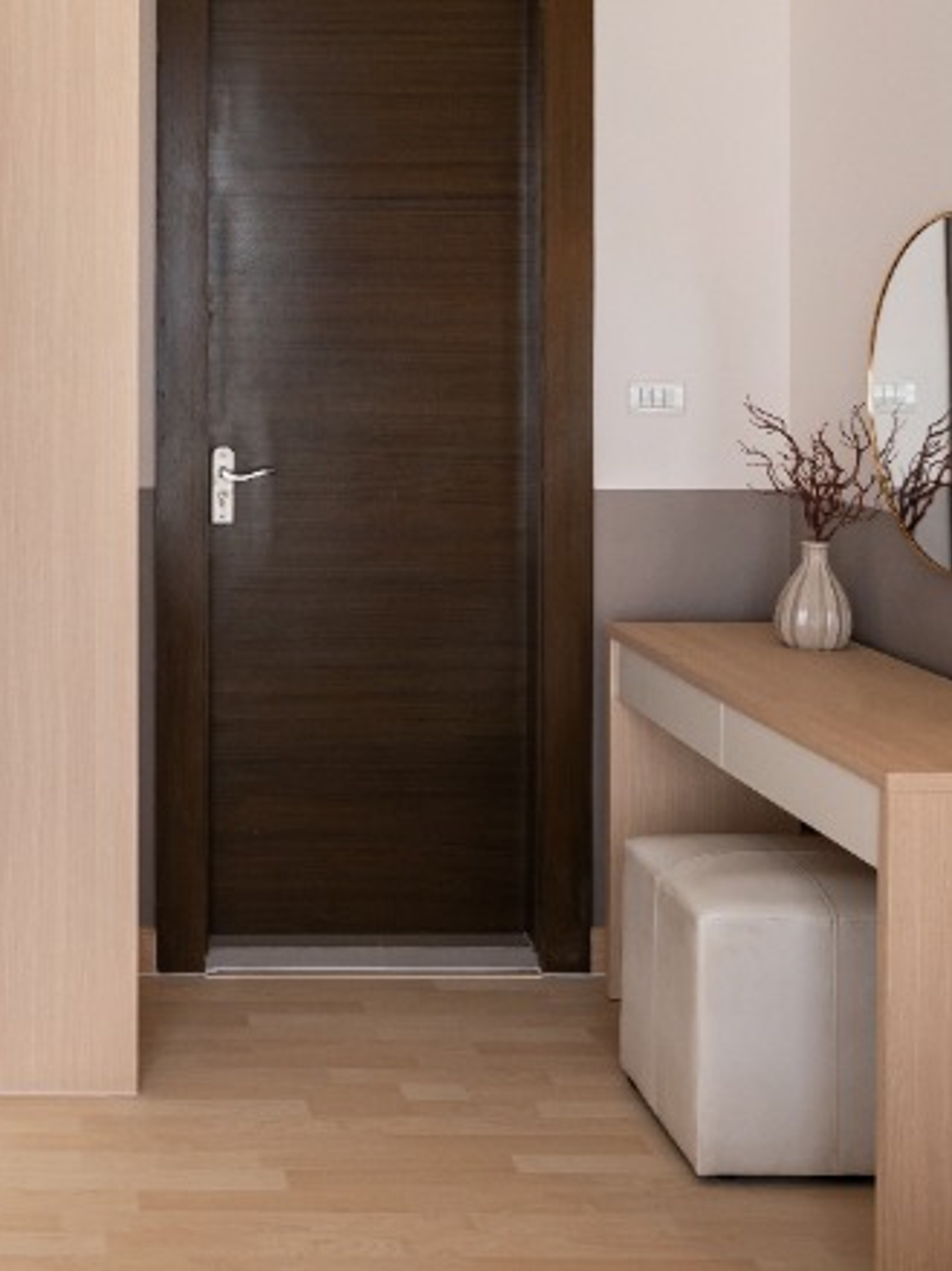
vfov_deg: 40.4
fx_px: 1688
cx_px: 61
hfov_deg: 29.9
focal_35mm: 46
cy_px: 360
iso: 200
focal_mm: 21
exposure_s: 1/125
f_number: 8
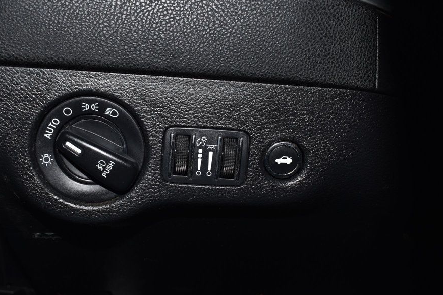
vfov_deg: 31.9
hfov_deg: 46.3
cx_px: 200
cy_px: 139
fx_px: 517
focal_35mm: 42
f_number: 8
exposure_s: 1/60
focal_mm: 24
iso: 100
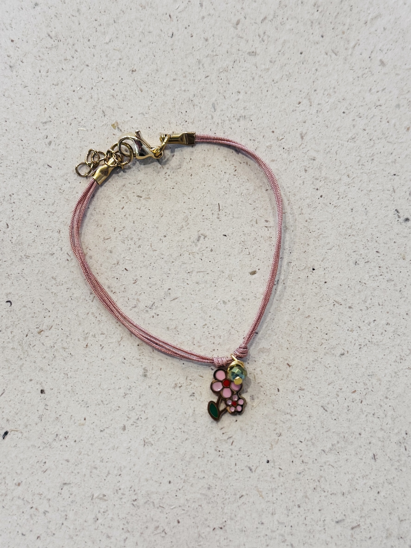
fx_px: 380
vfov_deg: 71.6
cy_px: 274
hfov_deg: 56.8
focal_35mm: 24
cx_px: 206
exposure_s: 1/100
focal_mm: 6.76
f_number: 1.78
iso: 100
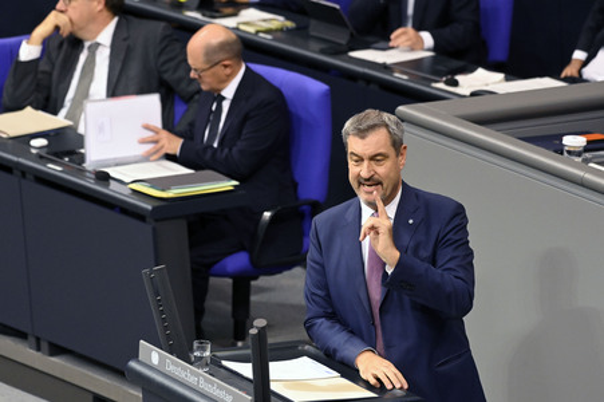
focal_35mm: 280
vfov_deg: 4.9
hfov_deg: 7.4
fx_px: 4694
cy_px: 201
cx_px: 302
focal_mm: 280
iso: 10000
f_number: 5.6
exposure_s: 1/320
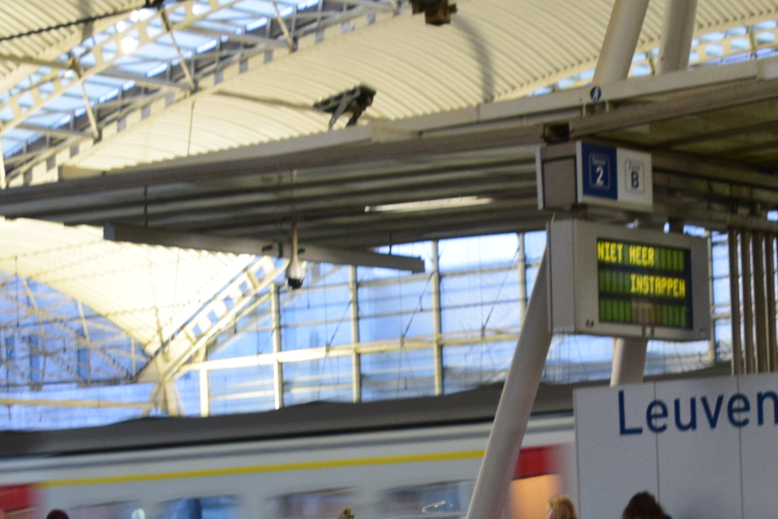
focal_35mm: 120
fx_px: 2593
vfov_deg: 11.2
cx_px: 683
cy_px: 593
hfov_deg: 16.9
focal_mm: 28
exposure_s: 1/15
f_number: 6.3
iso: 900
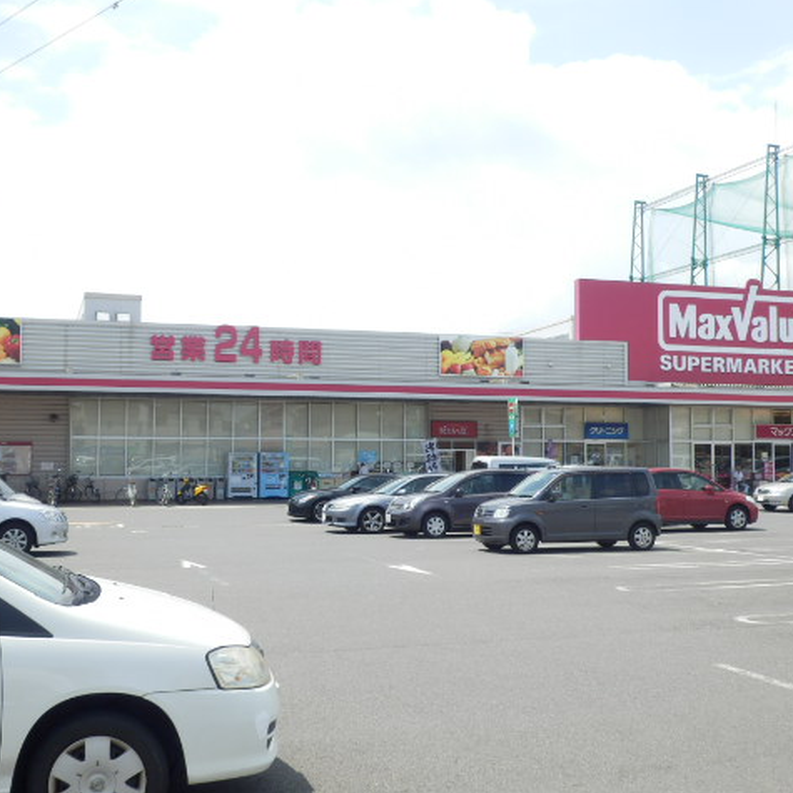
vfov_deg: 34.0
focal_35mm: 50
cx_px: 376
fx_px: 1296
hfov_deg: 34.0
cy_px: 394
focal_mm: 7.4
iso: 80
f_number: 4
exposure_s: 1/640
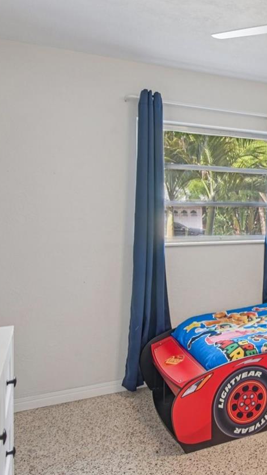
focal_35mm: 32
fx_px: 403
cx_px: 319
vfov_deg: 61.0
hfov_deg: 31.0
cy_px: 220
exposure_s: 1/4
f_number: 8
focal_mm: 16
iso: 400
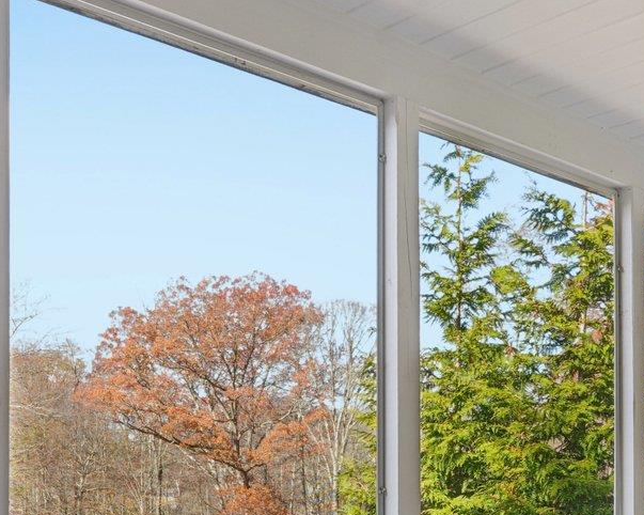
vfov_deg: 28.0
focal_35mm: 51
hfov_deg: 36.0
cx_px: 470
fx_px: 972
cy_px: 506
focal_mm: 16
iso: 100
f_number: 8
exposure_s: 1/60
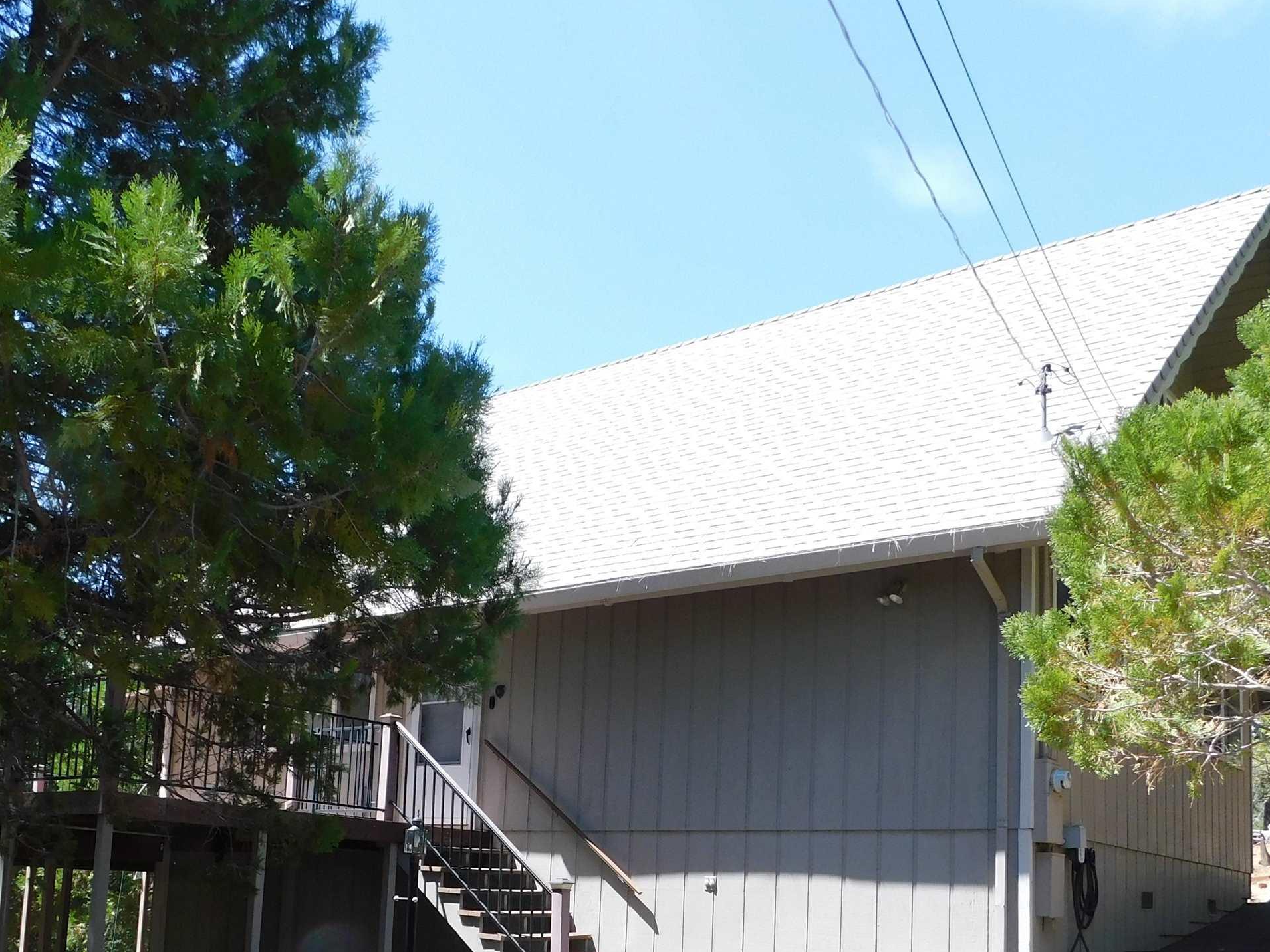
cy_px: 753
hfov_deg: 50.1
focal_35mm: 37
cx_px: 573
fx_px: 1357
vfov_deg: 37.4
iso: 125
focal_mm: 4
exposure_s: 1/500
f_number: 3
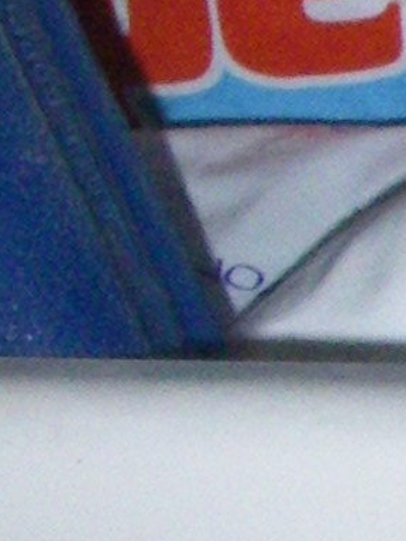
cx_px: 1253
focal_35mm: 304
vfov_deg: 6.5
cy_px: 513
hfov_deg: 4.7
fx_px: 4754
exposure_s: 1/50
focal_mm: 6.3
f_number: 6.6
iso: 400
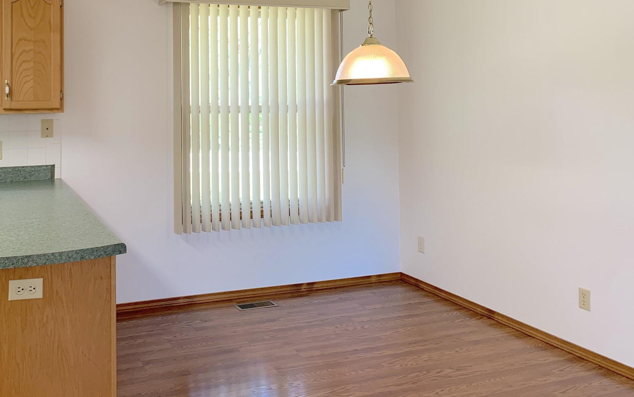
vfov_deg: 33.6
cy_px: 91
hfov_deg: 51.9
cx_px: 219
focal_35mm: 37
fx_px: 639
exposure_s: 1/60
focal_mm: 4.25
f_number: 1.8
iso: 64
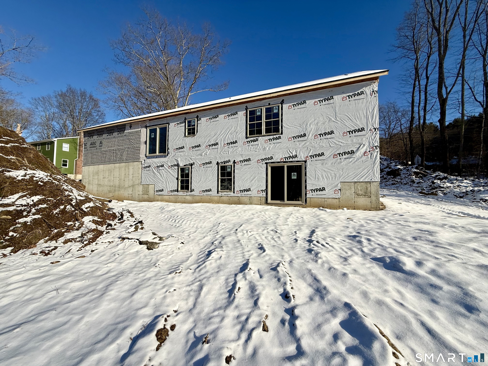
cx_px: 244
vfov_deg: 85.7
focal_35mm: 14
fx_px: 197
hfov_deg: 102.1
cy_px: 183
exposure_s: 1/4425
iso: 50
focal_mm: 2.22
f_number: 2.2
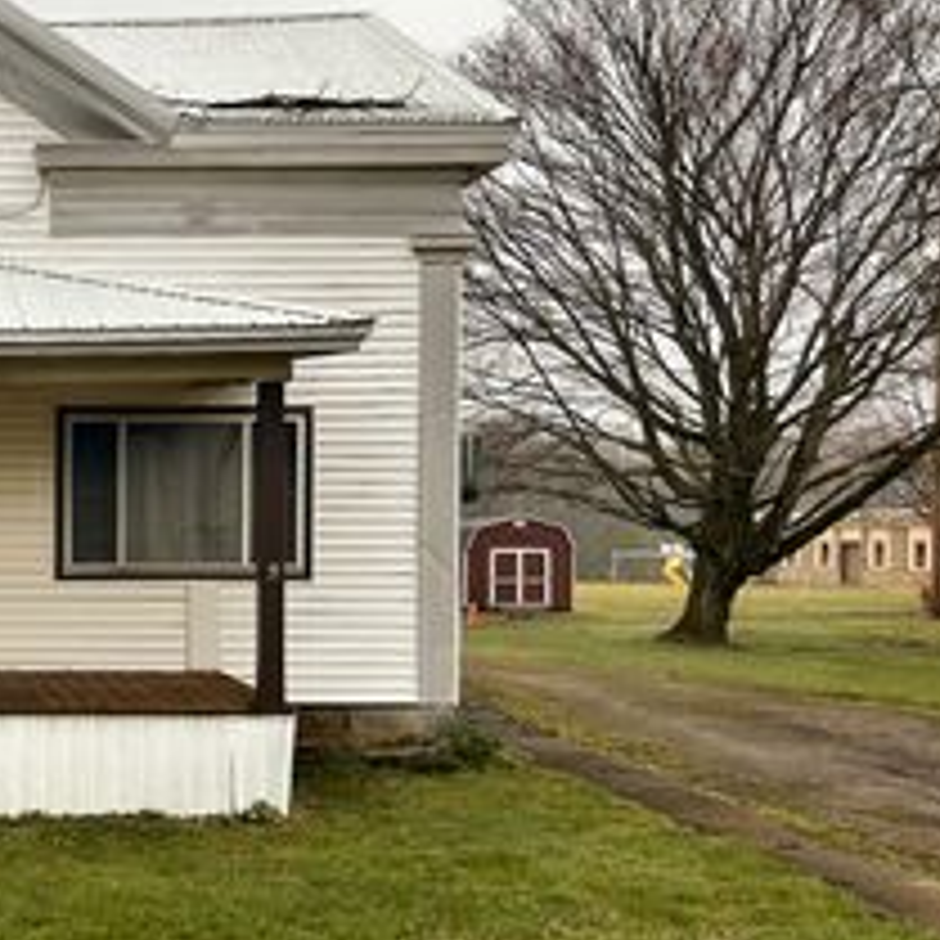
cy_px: 573
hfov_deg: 28.6
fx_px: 1690
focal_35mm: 55
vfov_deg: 31.0
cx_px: -63
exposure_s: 1/207
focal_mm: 5.7
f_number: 1.5
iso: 40
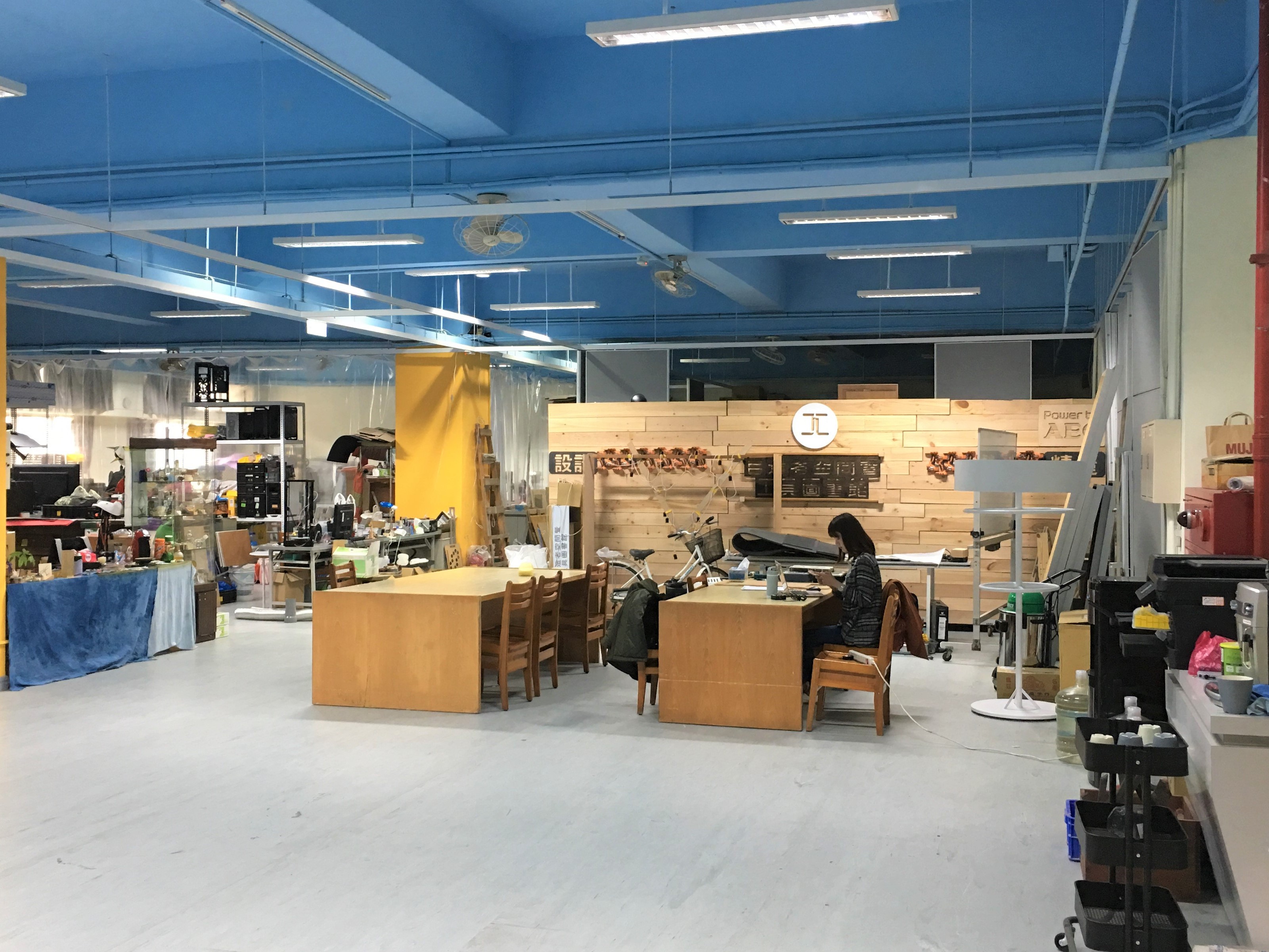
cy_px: 476
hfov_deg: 61.7
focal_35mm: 29
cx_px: 634
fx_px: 1063
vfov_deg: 48.2
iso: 64
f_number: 2.2
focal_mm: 4.15
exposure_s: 1/15
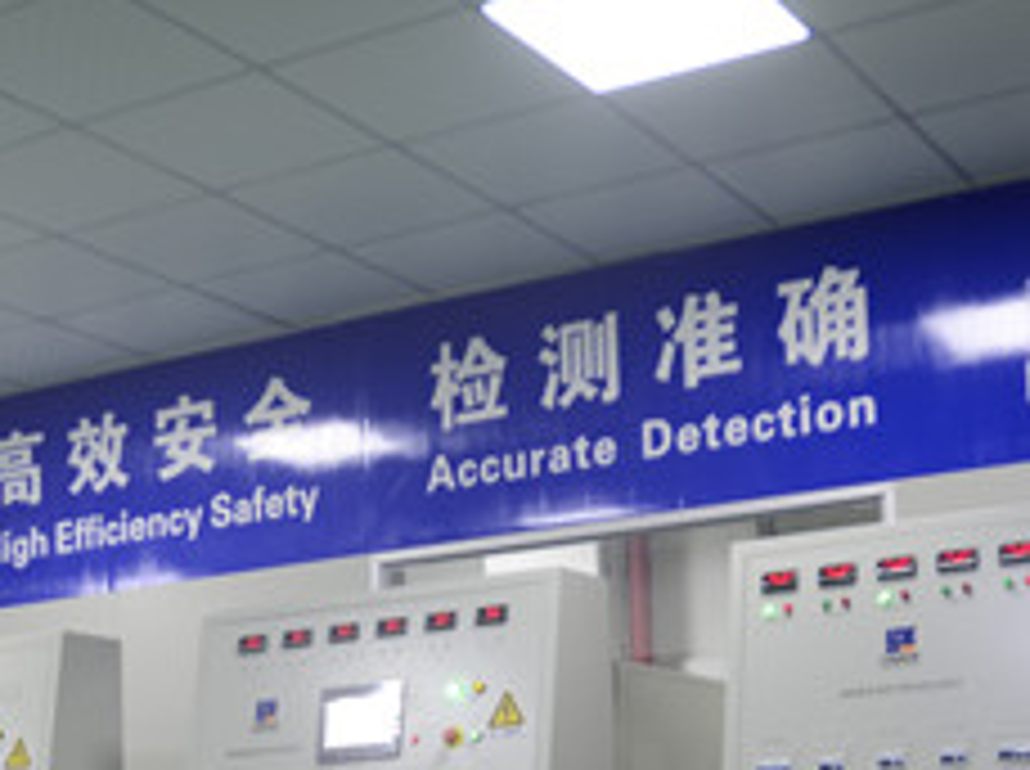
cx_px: 436
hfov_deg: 28.6
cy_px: 808
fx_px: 2020
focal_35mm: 68
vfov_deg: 20.7
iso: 100
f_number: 2.8
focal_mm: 18
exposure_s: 1/8
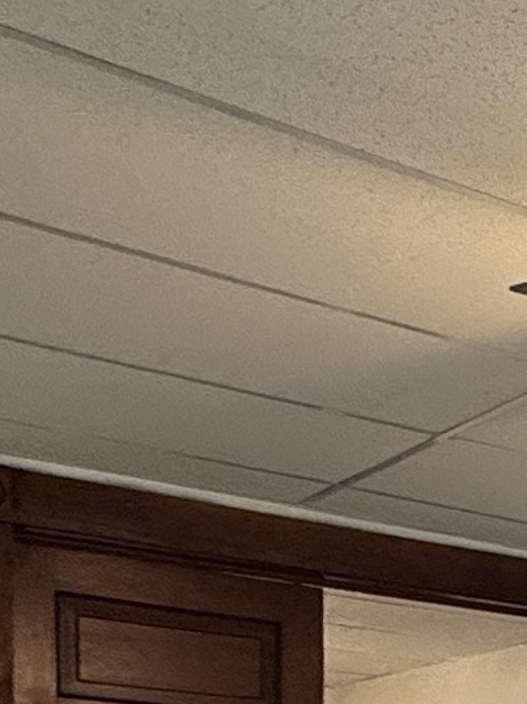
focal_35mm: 80
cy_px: 988
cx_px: 1080
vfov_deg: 21.4
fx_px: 1625
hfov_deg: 14.8
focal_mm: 2.22
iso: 400
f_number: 2.2
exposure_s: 1/120
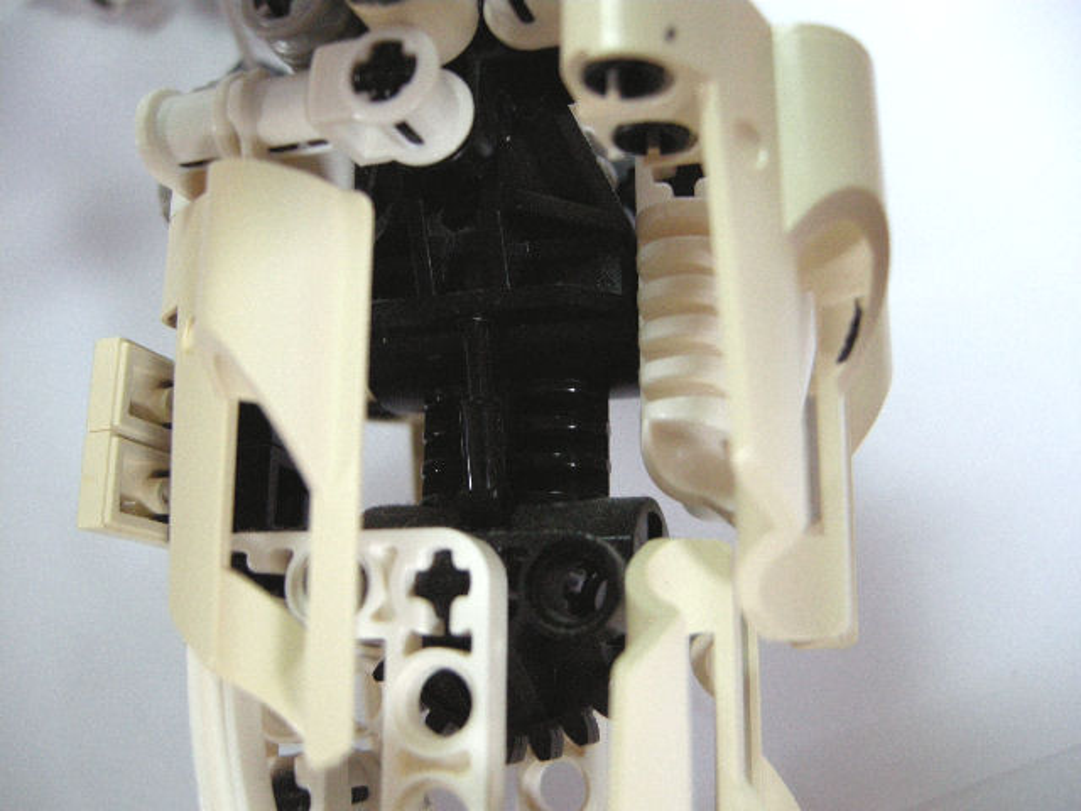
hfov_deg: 52.6
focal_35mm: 35
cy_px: 406
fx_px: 1093
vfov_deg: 40.7
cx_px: 540
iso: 400
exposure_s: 1/37.5
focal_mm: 7.5
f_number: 2.7
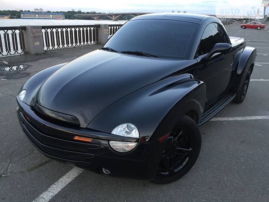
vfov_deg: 48.2
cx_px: 134
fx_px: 225
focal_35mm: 29
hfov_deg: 61.7
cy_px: 101
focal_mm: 4.2
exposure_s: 1/33
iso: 64
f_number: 2.2
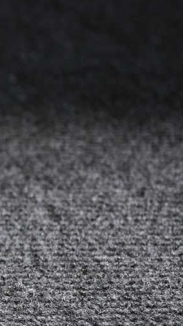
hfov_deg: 7.8
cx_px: -180
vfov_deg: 14.4
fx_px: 1285
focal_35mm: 149
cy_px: 192
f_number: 5
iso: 200
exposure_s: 1/500
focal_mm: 38
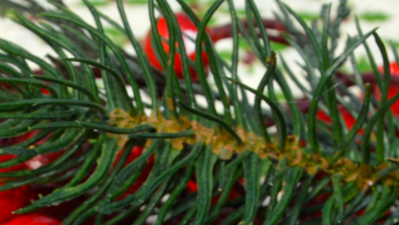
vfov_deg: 3.3
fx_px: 3852
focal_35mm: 364
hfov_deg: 5.9
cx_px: 173
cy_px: 448
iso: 100
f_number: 9
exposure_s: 1/200
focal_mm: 58
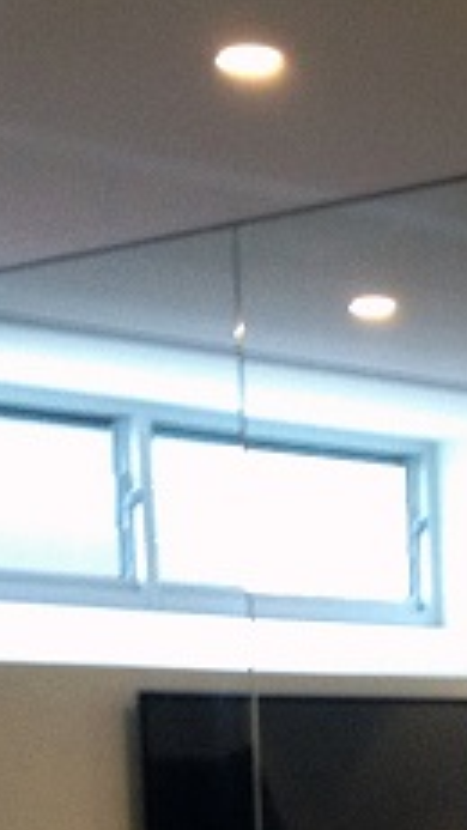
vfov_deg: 15.7
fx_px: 2905
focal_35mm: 132
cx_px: 948
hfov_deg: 8.7
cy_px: 949
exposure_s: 1/20
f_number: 2.4
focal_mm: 4.28
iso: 200
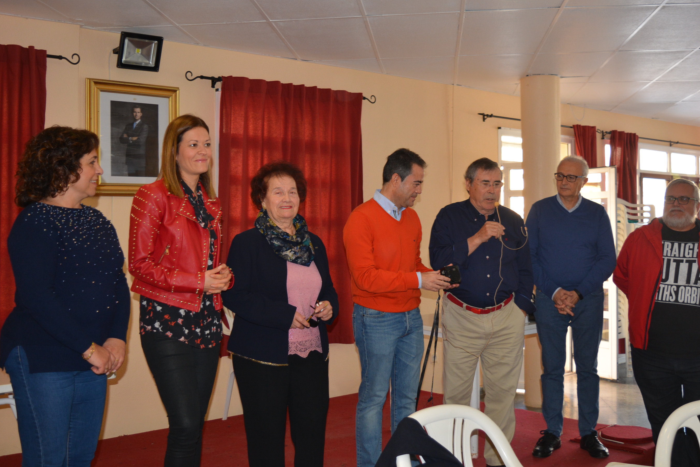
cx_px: 358
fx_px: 778
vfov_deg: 33.4
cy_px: 232
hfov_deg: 48.5
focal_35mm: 40
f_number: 4
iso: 450
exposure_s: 1/60
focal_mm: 24
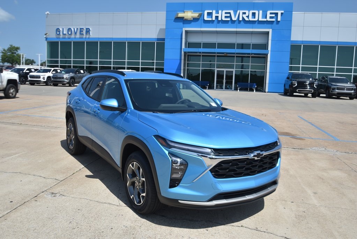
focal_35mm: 30
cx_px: 178
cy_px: 120
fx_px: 298
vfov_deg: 43.7
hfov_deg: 61.9
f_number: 4.2
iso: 100
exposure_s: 1/1250
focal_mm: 20
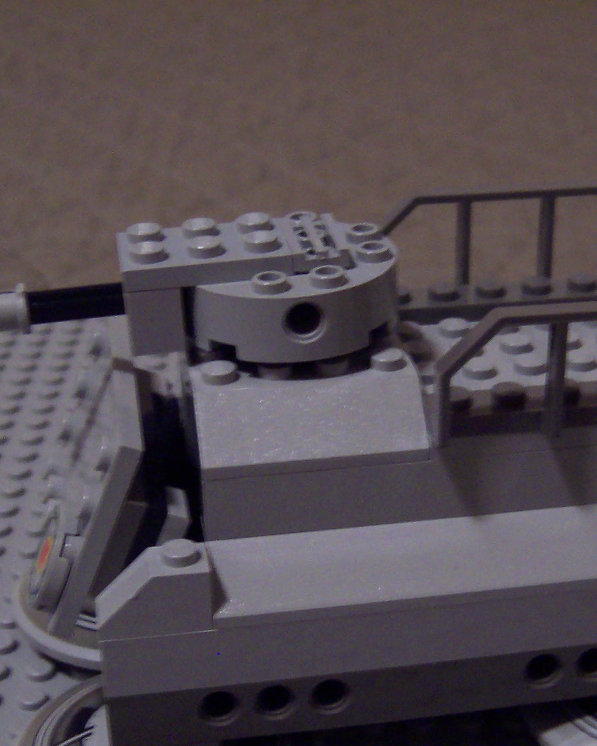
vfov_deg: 29.4
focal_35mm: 64
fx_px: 1413
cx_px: 373
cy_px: 493
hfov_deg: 23.8
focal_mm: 5.6
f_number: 2.8
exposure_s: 1/8
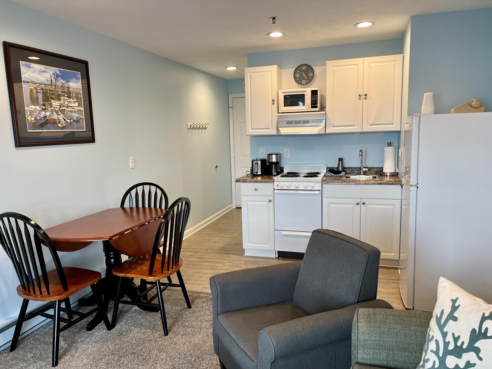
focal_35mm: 26
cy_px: 184
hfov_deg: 67.3
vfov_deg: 53.1
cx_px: 246
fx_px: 370
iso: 125
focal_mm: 5.7
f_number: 1.5
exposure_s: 1/120
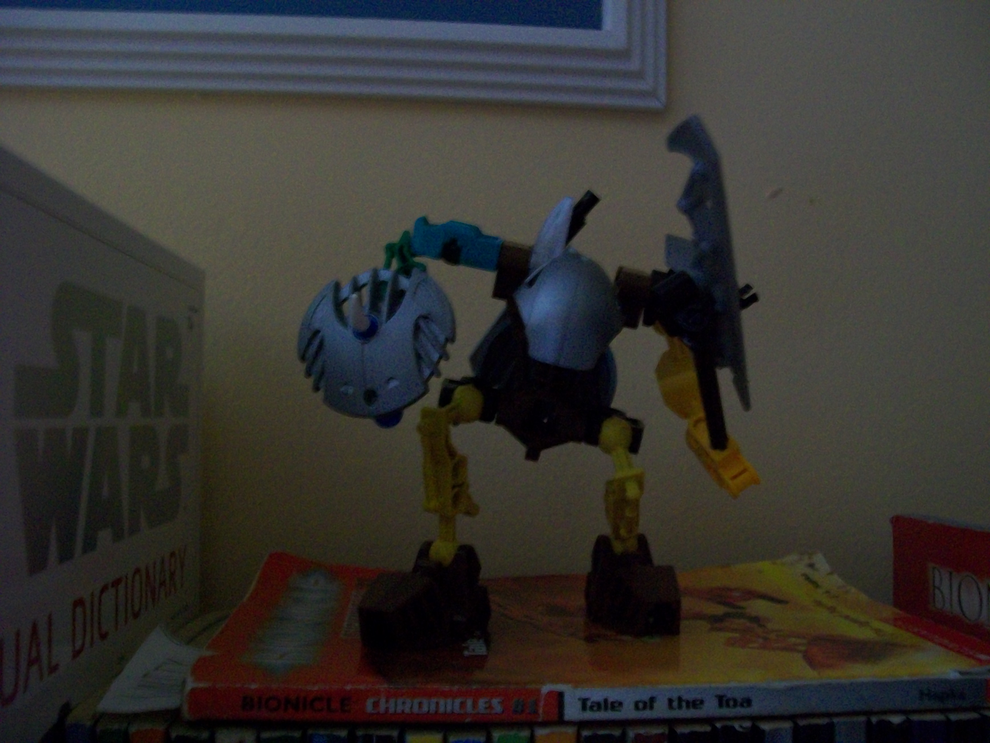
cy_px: 372
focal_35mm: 36
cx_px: 495
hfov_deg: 51.4
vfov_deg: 39.7
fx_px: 1030
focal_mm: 6
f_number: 2.7
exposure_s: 1/8
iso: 200
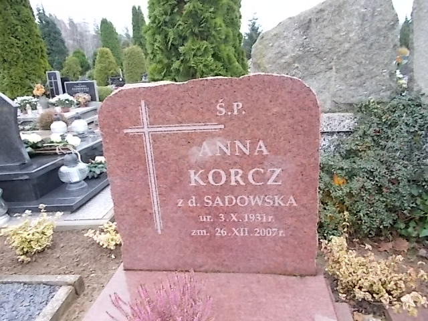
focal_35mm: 26
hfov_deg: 67.3
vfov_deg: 53.1
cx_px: 214
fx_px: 321
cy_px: 160
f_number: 3.2
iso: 200
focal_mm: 4.6
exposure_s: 1/25
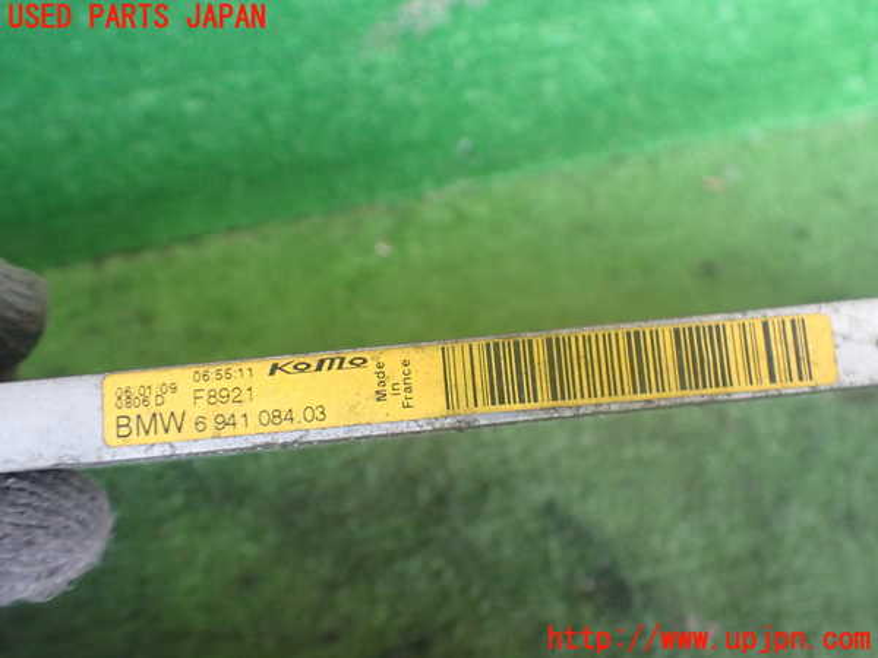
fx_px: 761
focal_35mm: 30
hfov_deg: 60.0
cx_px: 439
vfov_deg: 46.8
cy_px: 329
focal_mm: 5.4
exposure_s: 1/125
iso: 800
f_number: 2.3
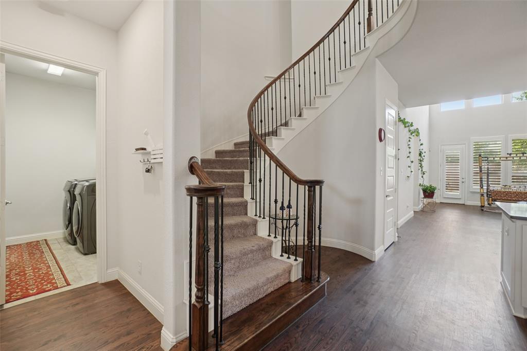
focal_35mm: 15
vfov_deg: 77.3
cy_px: 176
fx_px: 220
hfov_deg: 100.4
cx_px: 264
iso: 400
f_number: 8
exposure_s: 1/6
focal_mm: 10
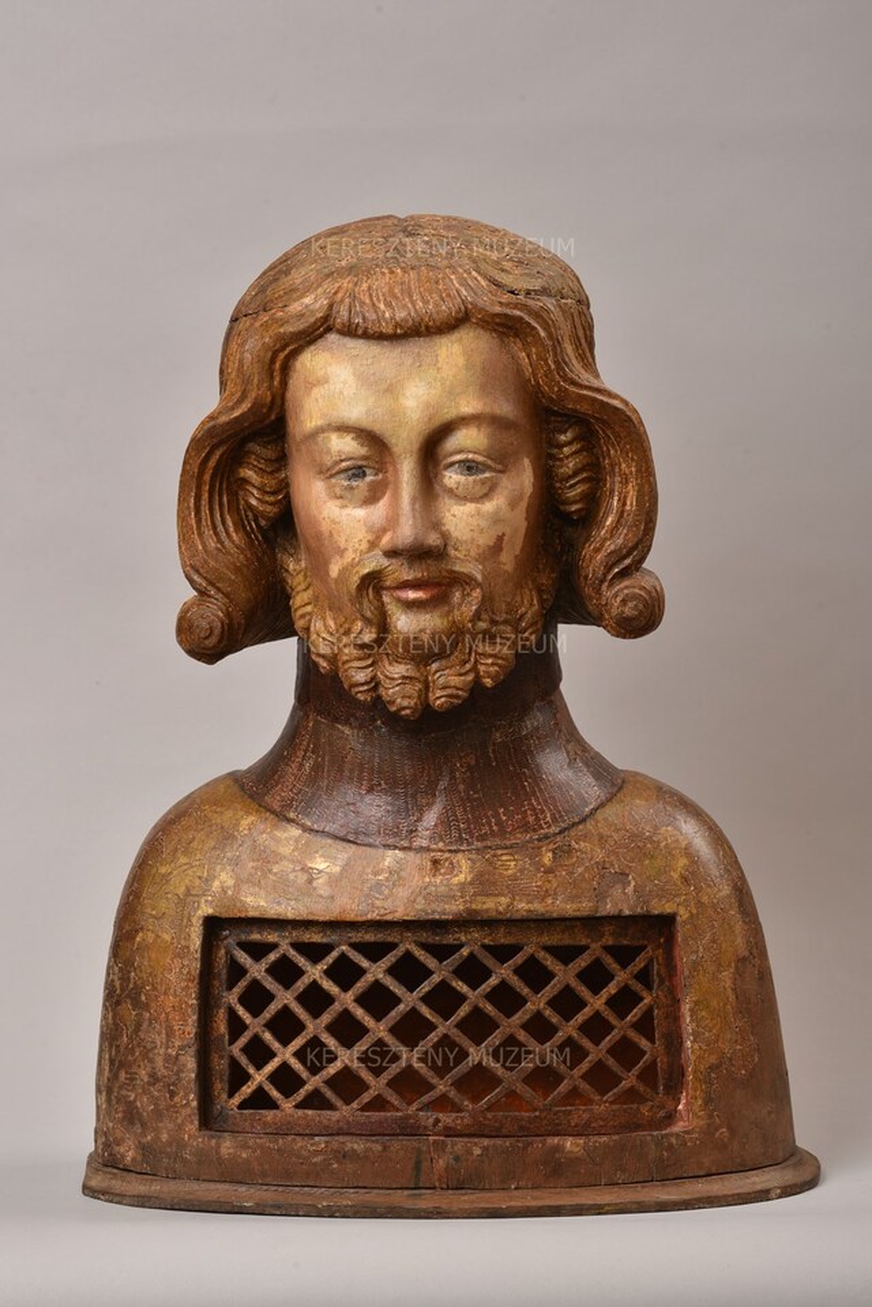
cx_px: 436
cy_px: 654
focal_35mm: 105
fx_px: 3812
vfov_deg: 19.5
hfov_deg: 13.0
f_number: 14
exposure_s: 1/125
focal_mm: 105
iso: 100
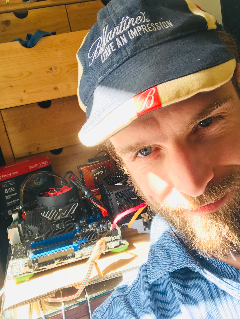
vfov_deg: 56.8
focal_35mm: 32
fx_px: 295
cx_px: 120
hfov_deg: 44.2
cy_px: 160
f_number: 2.2
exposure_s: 1/50
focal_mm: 2.87
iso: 32
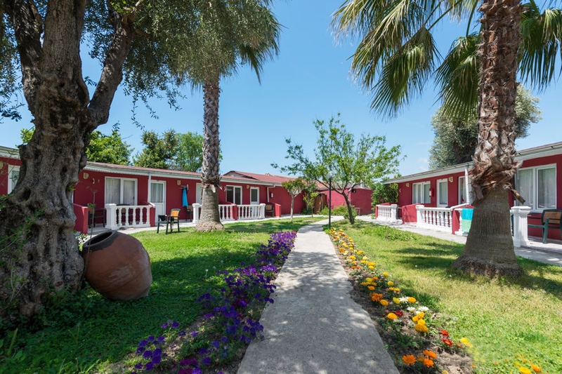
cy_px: 187
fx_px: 218
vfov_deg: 81.2
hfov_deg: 104.3
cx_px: 281
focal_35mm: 14
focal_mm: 14
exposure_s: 1/320
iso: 64
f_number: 4.5
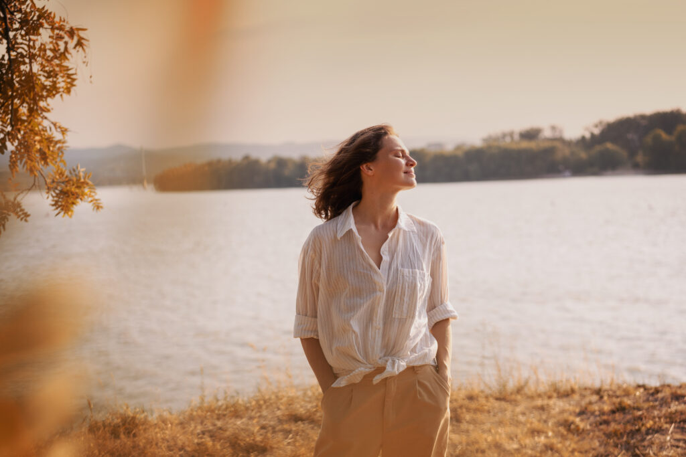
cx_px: 343
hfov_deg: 36.2
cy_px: 228
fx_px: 1048
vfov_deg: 24.6
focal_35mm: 55
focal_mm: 55
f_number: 2.8
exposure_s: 1/2500
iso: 200
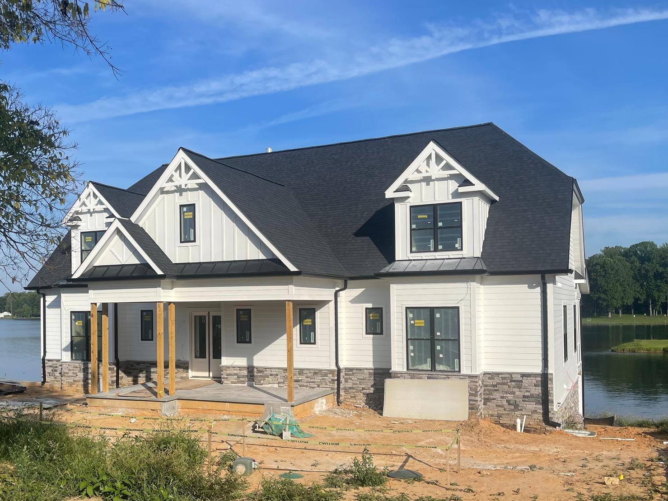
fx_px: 695
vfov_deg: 39.6
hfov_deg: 50.8
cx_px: 245
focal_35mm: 36
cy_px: 288
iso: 32
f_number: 1.6
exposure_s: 1/4717
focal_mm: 5.1
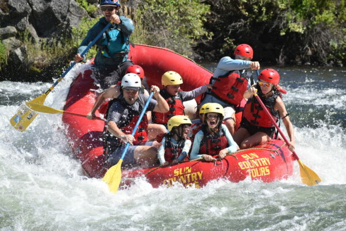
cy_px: 116
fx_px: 2234
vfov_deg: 5.9
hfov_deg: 8.9
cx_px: 173
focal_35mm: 232
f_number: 6.3
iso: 250
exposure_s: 1/1000
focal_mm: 155
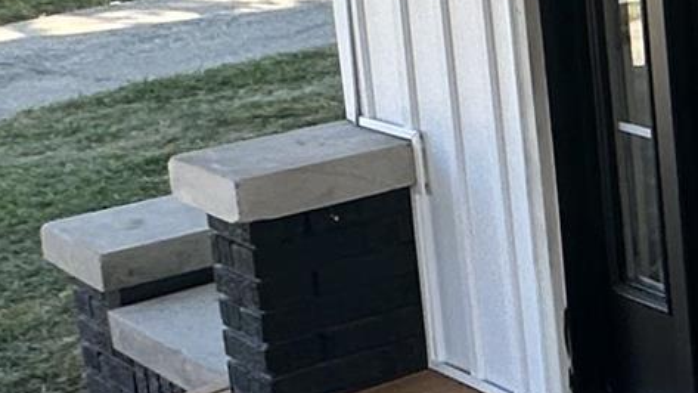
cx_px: 1598
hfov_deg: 14.9
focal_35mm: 99
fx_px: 1832
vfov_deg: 12.0
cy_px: -71
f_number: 2.2
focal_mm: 2.22
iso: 40
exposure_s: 1/278
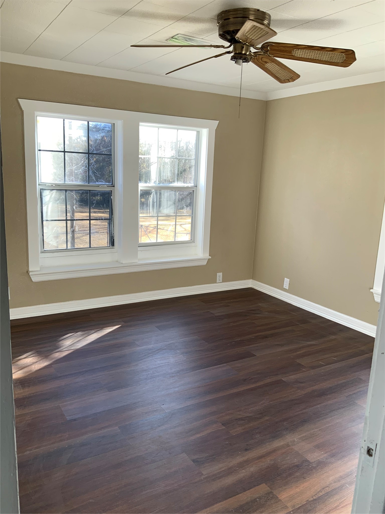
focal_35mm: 29
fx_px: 430
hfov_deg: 48.2
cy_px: 257
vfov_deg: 61.7
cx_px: 192
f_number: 1.8
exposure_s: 1/120
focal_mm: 3
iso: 20
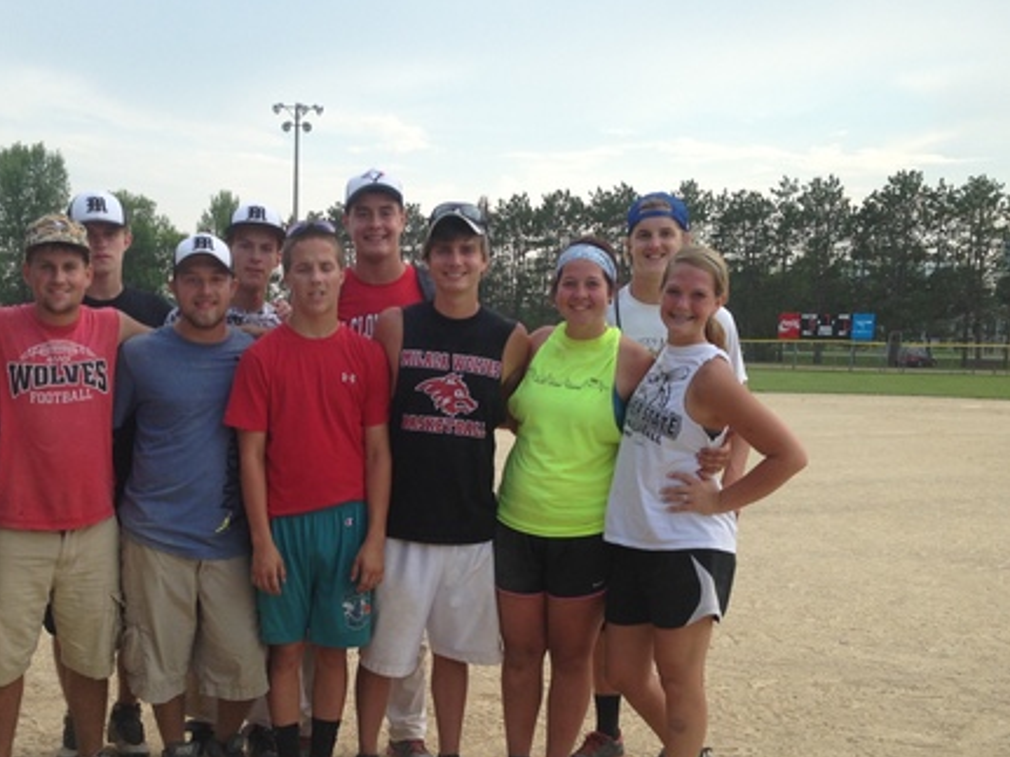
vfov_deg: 29.3
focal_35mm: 49
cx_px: 361
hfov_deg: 38.6
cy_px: 553
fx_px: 1429
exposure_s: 1/531
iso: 50
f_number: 2.4
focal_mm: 4.12
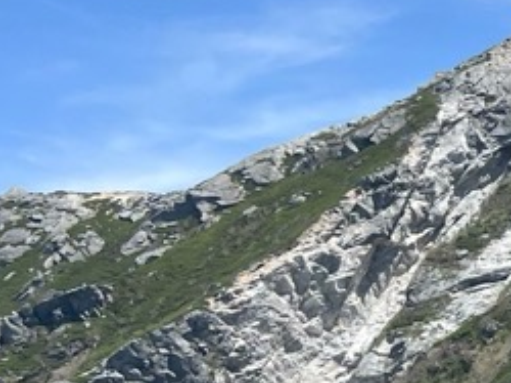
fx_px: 1843
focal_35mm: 125
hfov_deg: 13.1
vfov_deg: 11.8
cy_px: 301
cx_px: 1106
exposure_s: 1/4831
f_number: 1.5
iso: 50
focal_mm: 5.7
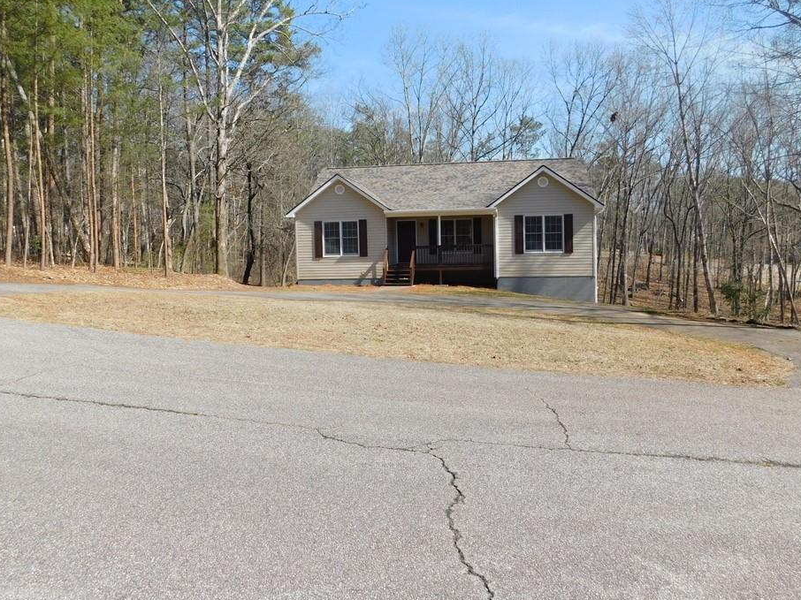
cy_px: 263
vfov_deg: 52.9
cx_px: 388
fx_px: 601
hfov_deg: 67.3
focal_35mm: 26
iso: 125
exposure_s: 1/1000
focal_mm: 4
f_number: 3
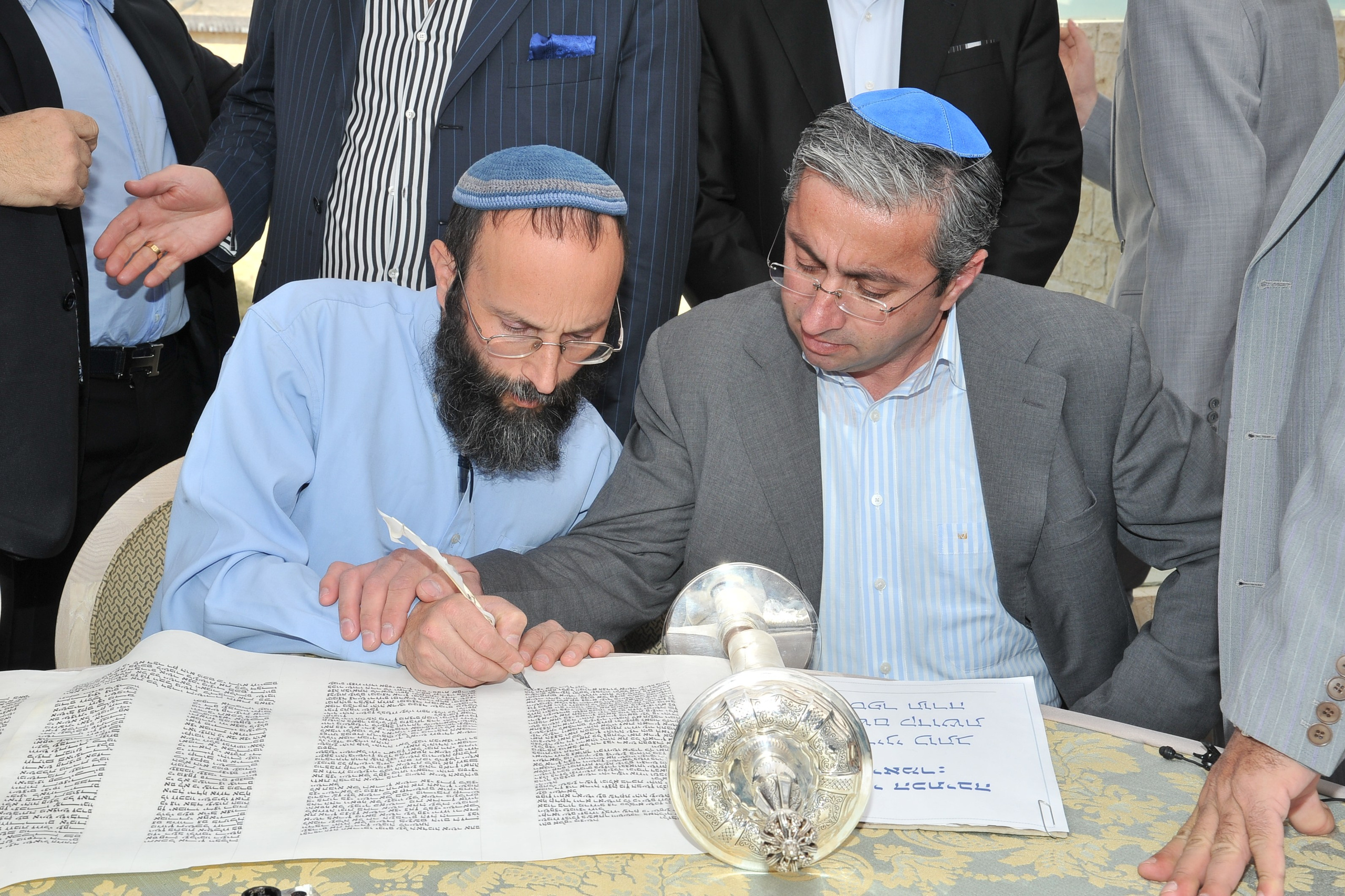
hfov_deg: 39.6
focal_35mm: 50
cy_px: 448
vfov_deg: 27.0
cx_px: 672
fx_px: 1867
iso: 500
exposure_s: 1/250
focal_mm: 50
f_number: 14
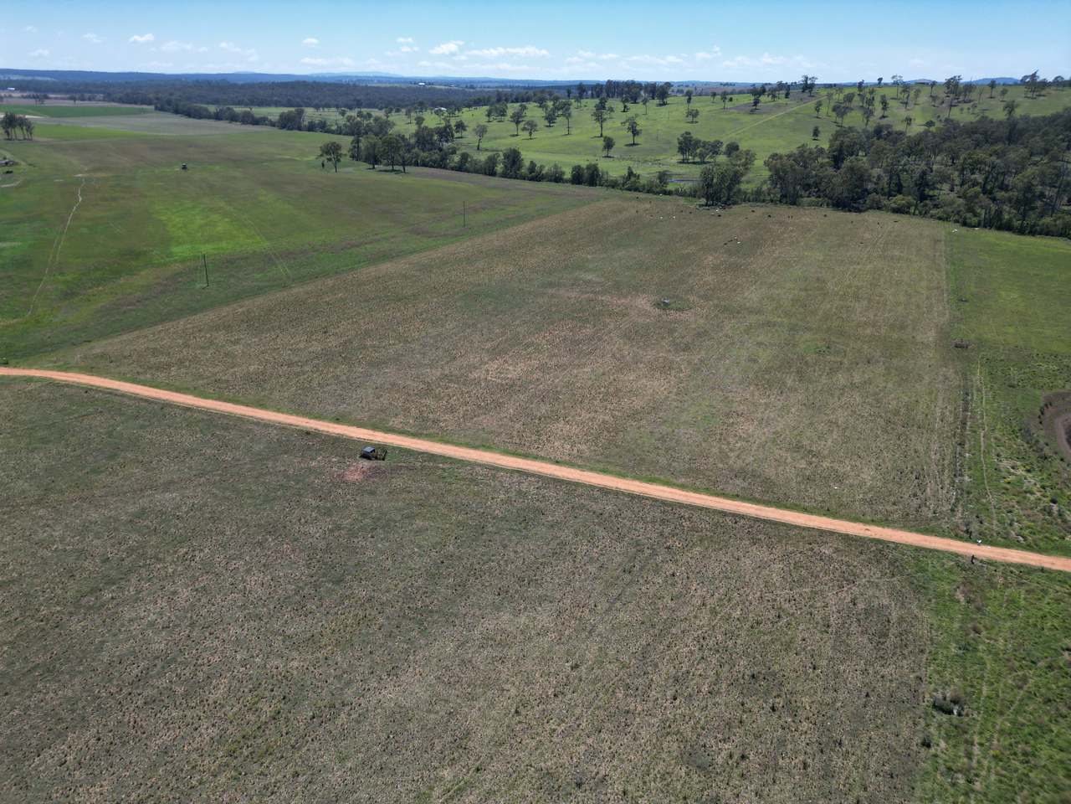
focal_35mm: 24
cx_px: 536
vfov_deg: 56.8
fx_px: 743
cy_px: 402
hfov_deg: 71.6
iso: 120
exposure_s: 1/3000
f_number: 1.7
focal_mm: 6.72
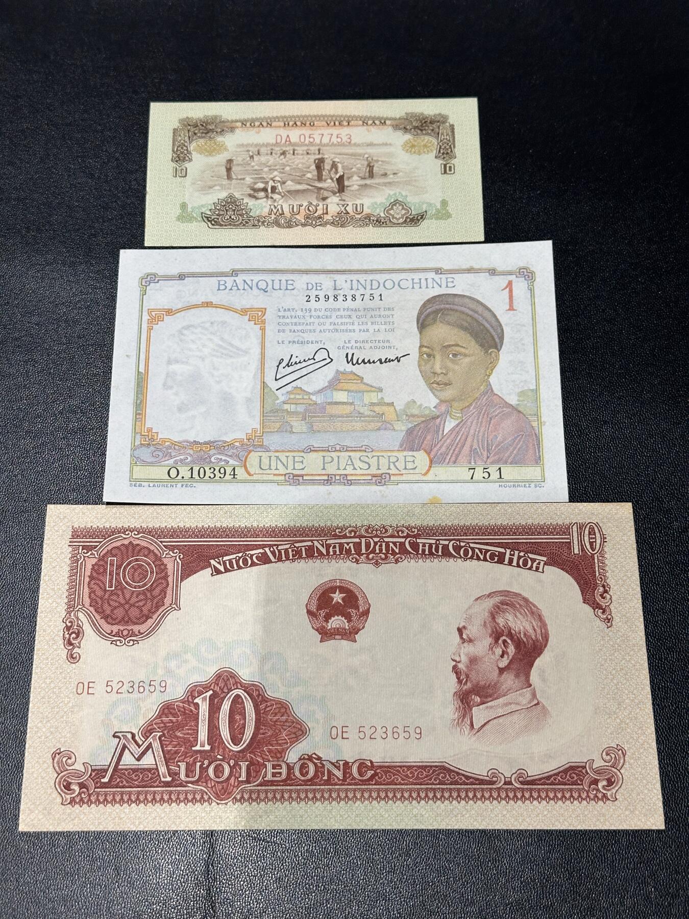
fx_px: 1274
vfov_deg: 39.7
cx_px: 344
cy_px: 460
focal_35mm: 48
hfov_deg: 30.3
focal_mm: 6.86
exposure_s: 1/50
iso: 100
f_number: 1.78
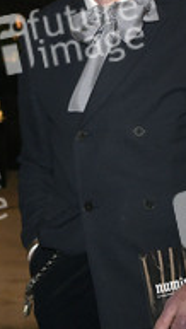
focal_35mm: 78
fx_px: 682
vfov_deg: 27.1
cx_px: 106
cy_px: 124
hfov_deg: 15.5
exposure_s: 1/160
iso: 2000
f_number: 5
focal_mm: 36
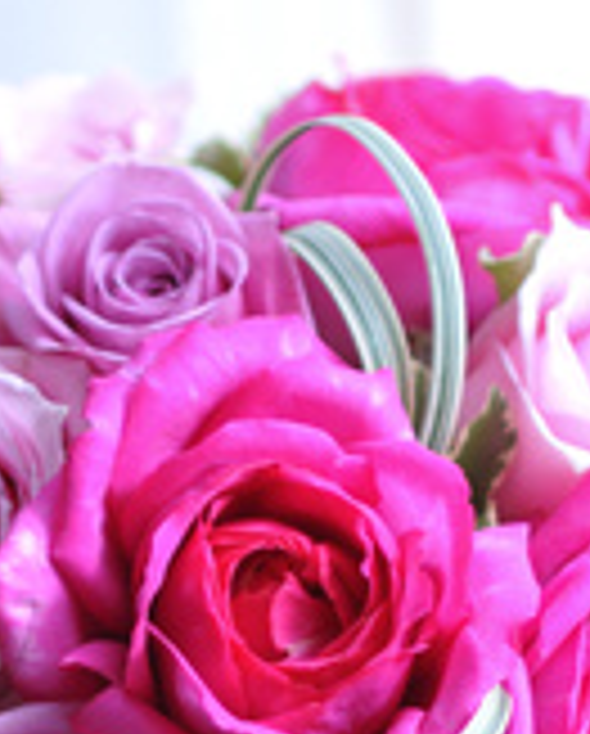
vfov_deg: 4.9
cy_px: 779
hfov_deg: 3.9
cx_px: 252
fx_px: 8588
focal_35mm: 395
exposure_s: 1/2500
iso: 400
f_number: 2
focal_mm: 85
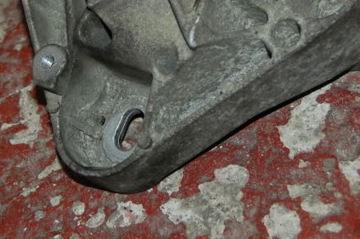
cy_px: 14
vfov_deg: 12.1
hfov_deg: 18.2
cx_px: 141
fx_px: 1121
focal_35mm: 112
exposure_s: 1/60
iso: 400
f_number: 4.5
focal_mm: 31
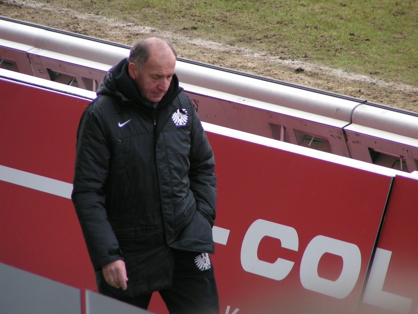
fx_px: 4589
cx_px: 209
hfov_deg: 5.2
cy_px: 157
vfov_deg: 3.9
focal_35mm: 380
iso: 100
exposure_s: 1/400
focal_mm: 58
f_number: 3.5
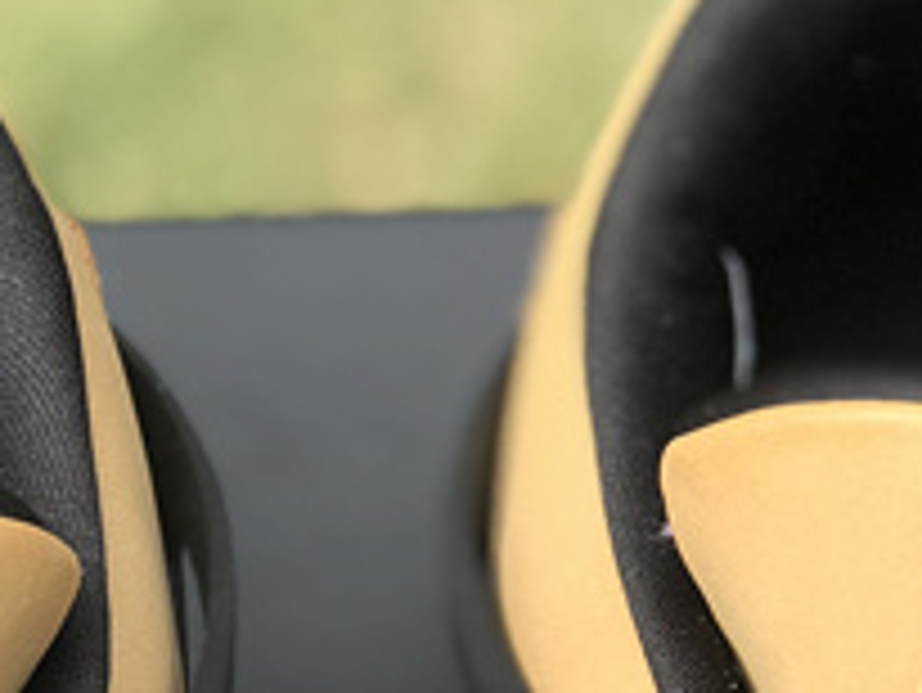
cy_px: 655
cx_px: 315
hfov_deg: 9.6
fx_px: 5490
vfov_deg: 7.2
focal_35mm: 206
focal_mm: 6.6
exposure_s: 1/120
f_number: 2.8
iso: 20
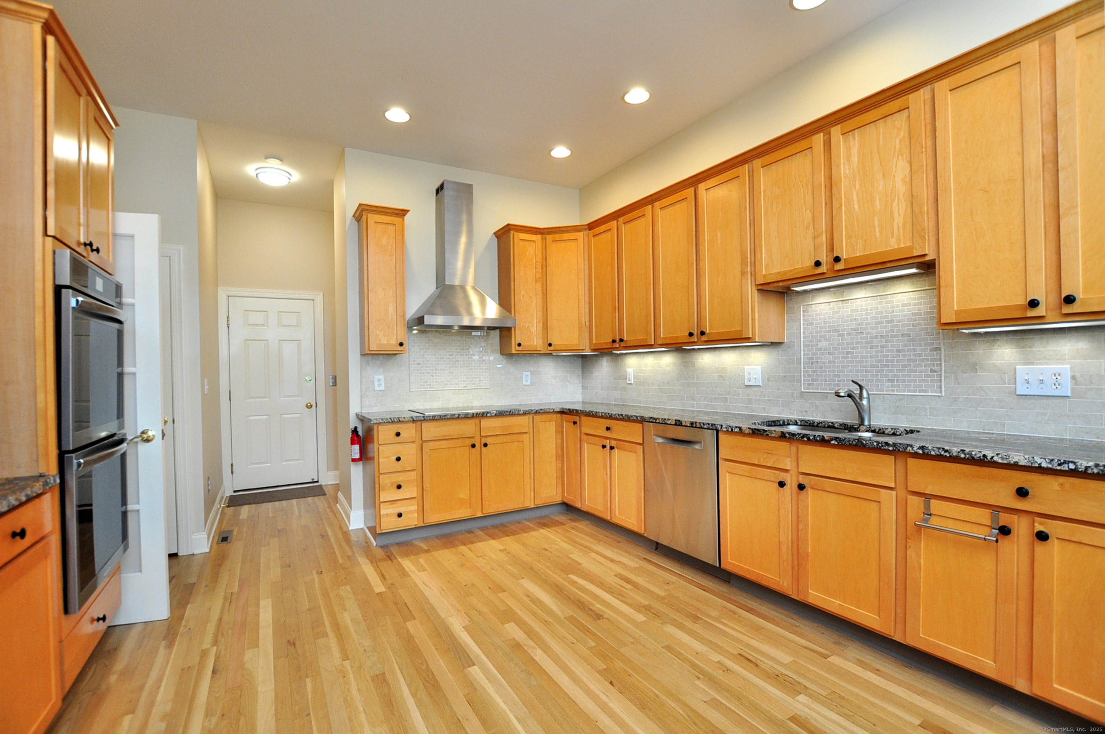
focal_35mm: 15
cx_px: 552
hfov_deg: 100.5
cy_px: 367
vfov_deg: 77.2
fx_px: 460
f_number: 4
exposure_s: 1/80
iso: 500
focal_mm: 10
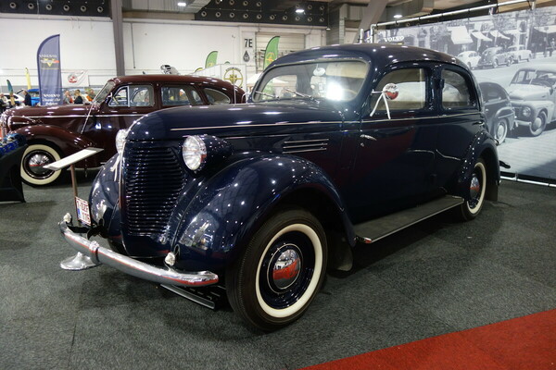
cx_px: 278
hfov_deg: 65.5
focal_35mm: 28
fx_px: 432
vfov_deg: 46.4
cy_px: 185
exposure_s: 1/30
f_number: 1.8
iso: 500
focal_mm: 10.4
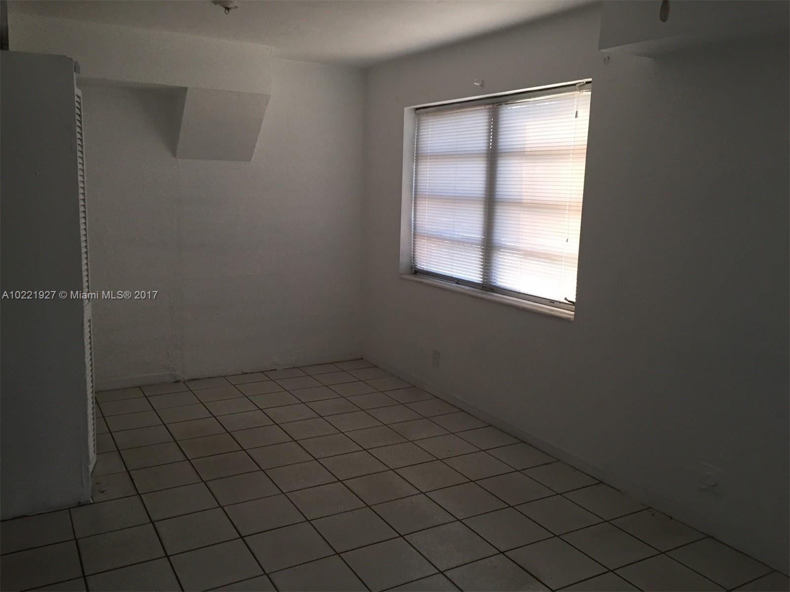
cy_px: 296
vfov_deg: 48.2
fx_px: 662
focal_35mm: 29
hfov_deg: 61.7
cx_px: 395
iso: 50
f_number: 2.2
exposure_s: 1/30
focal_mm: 4.15
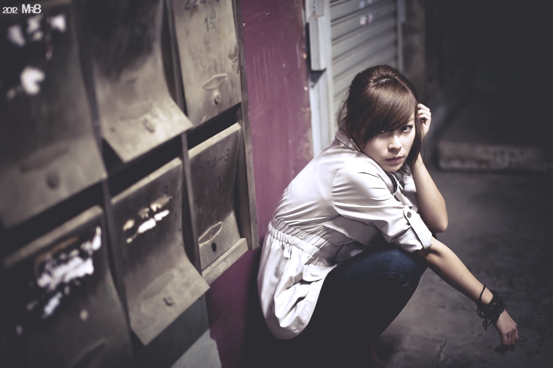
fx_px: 767
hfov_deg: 39.6
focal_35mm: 50
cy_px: 184
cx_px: 276
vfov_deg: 26.9
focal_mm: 50
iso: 1600
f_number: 1.4
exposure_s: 1/40
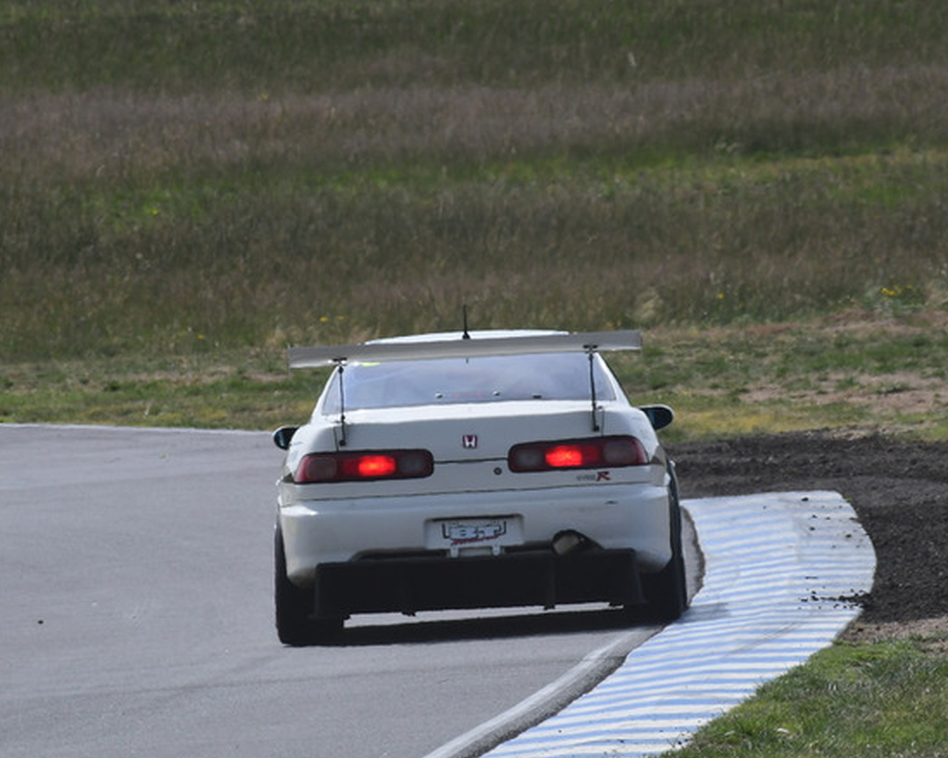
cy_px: 318
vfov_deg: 1.5
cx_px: 477
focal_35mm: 1026
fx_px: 28782
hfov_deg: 1.9
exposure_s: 1/640
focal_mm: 500
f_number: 11
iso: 320
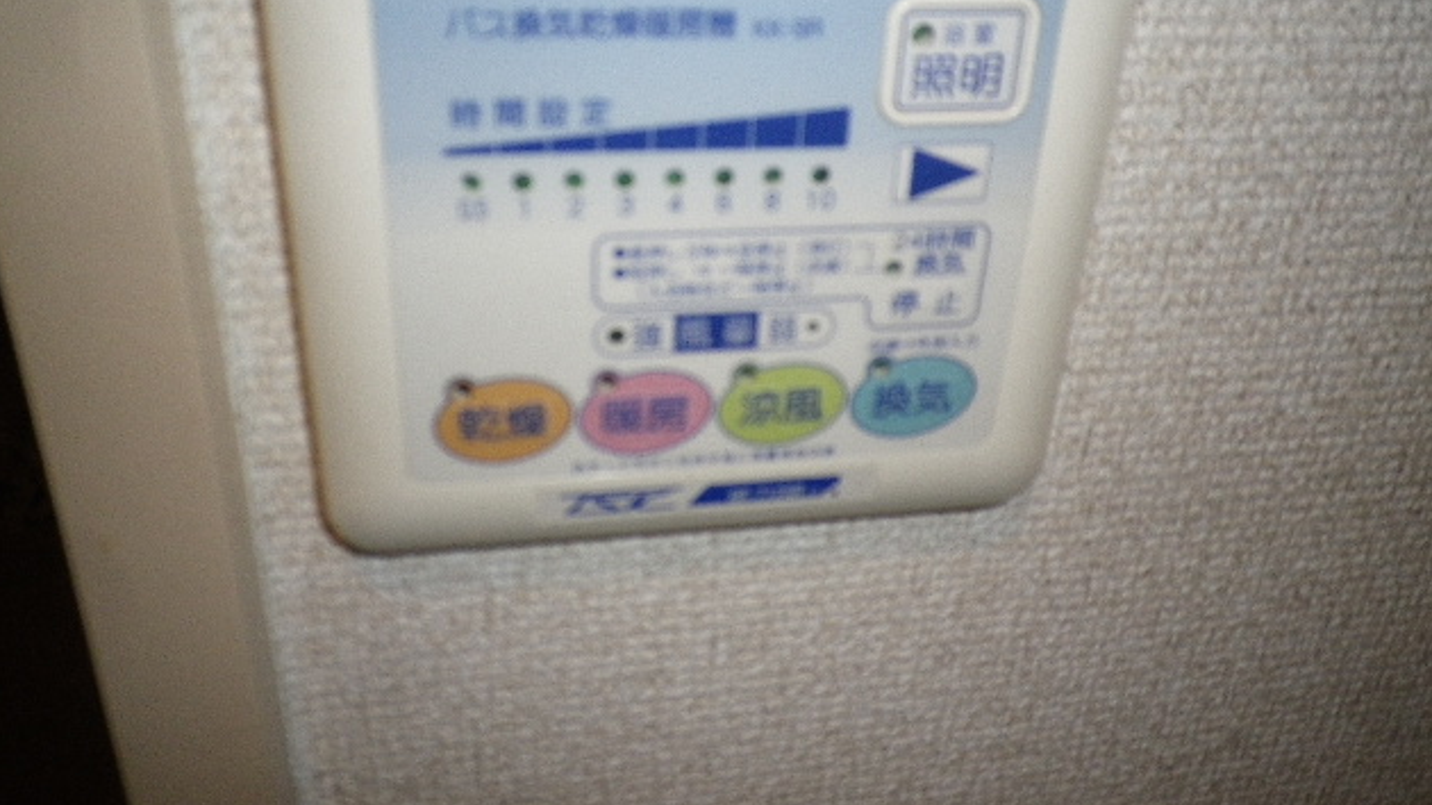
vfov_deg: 37.5
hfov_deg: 62.6
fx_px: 1177
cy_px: 302
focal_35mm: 31
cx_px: 707
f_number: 3.5
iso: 200
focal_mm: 5.05
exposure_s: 1/100
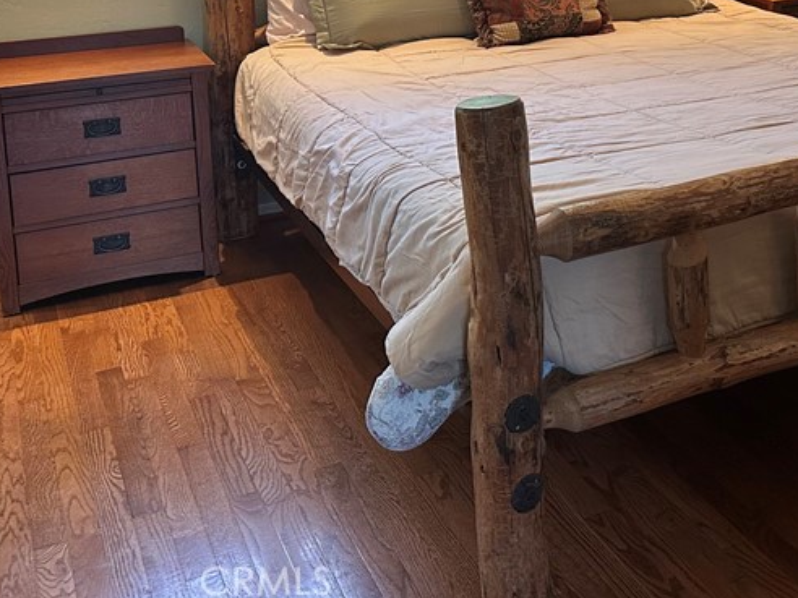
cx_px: 715
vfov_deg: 27.2
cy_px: -18
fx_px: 1153
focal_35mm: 50
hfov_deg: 35.9
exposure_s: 1/120
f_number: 1.78
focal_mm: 6.86
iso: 200
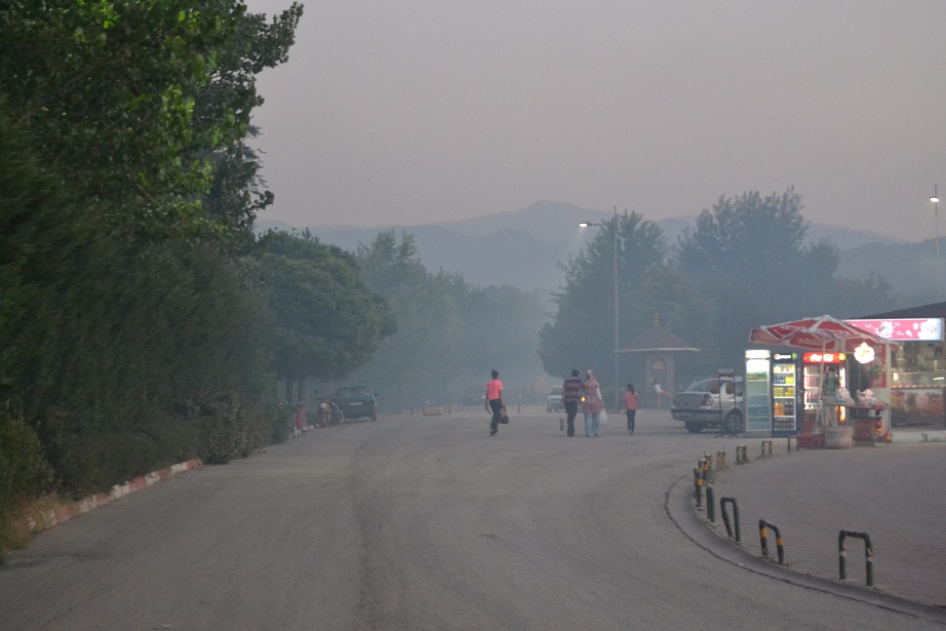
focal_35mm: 69
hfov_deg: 29.2
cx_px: 473
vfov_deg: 19.7
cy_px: 316
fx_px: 1813
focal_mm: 46
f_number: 5.3
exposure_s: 1/60
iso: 3200
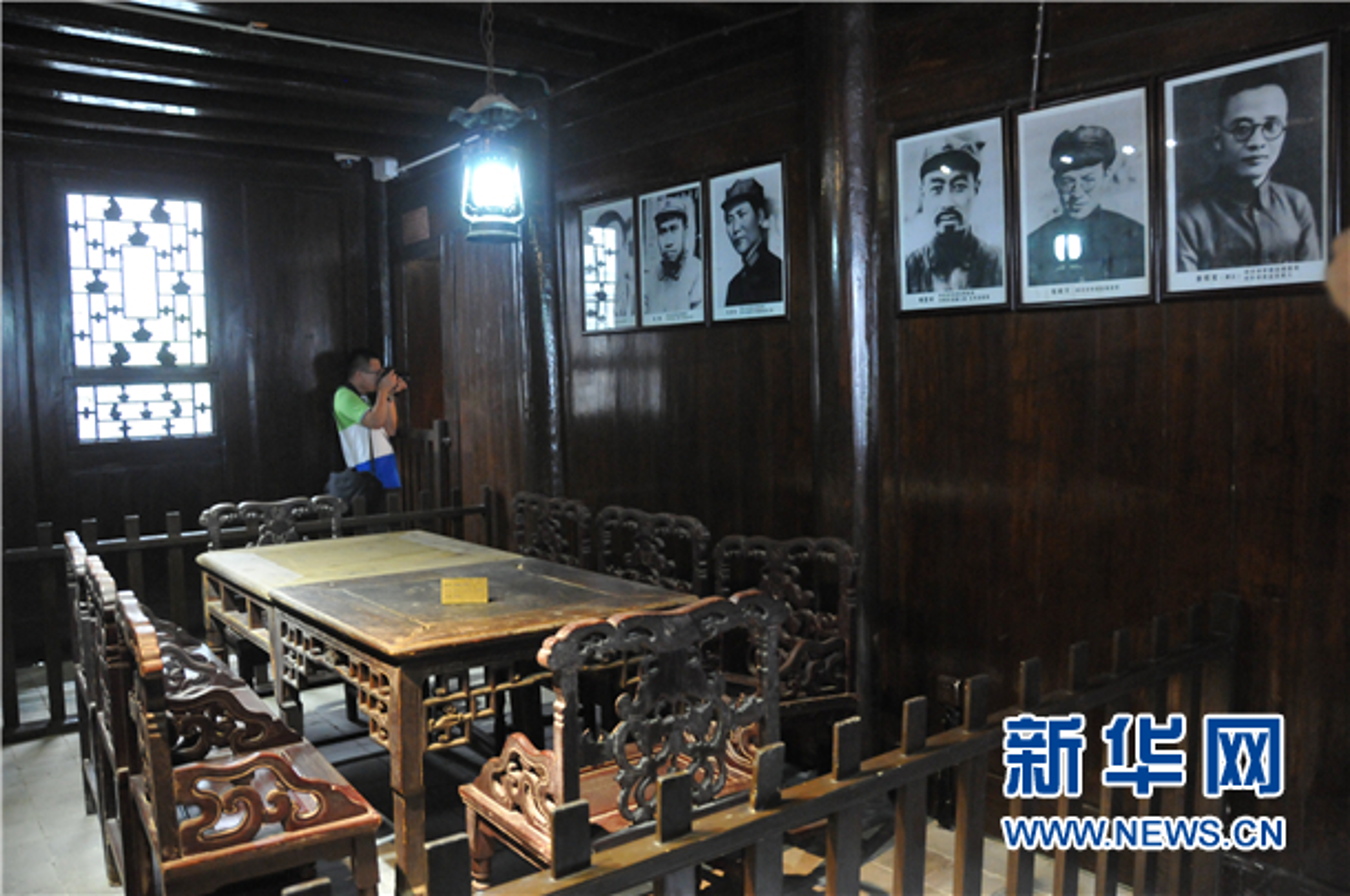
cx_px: 675
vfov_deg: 47.8
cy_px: 448
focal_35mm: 27
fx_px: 1011
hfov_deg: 67.5
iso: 2500
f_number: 4
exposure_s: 1/15
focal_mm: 18
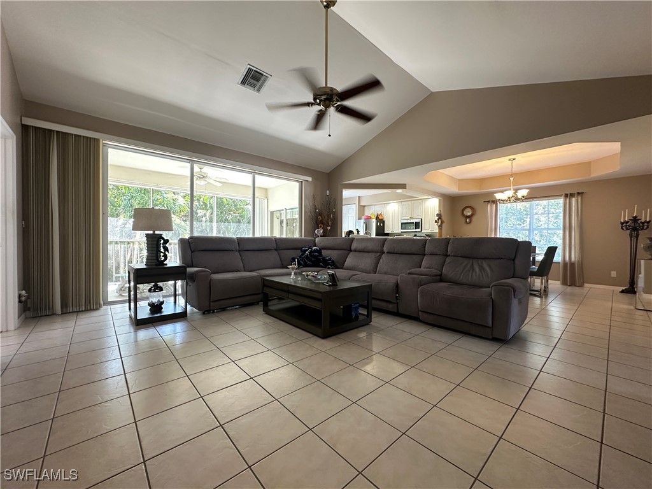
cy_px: 244
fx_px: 264
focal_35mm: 14
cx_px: 326
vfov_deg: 85.7
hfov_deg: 102.1
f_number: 2.2
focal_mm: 2.22
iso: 320
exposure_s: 1/60
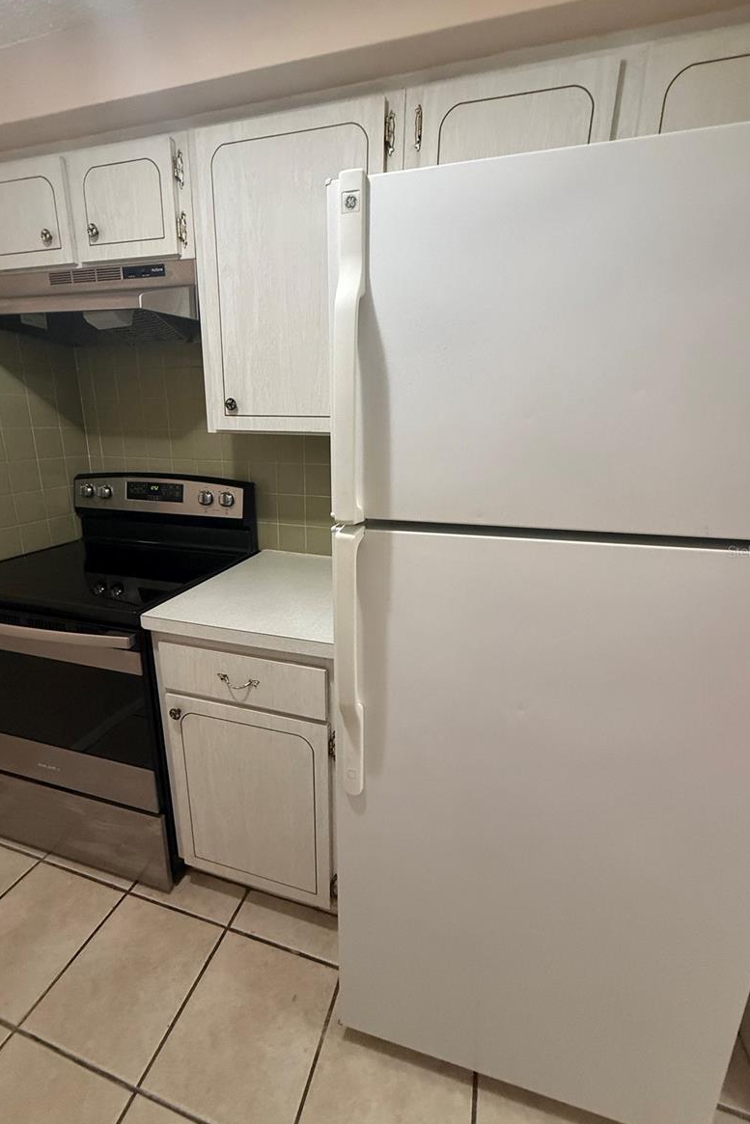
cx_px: 362
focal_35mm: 15
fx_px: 469
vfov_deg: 100.4
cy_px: 551
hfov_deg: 77.3
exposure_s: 1/60
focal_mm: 2.22
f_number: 2.2
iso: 400
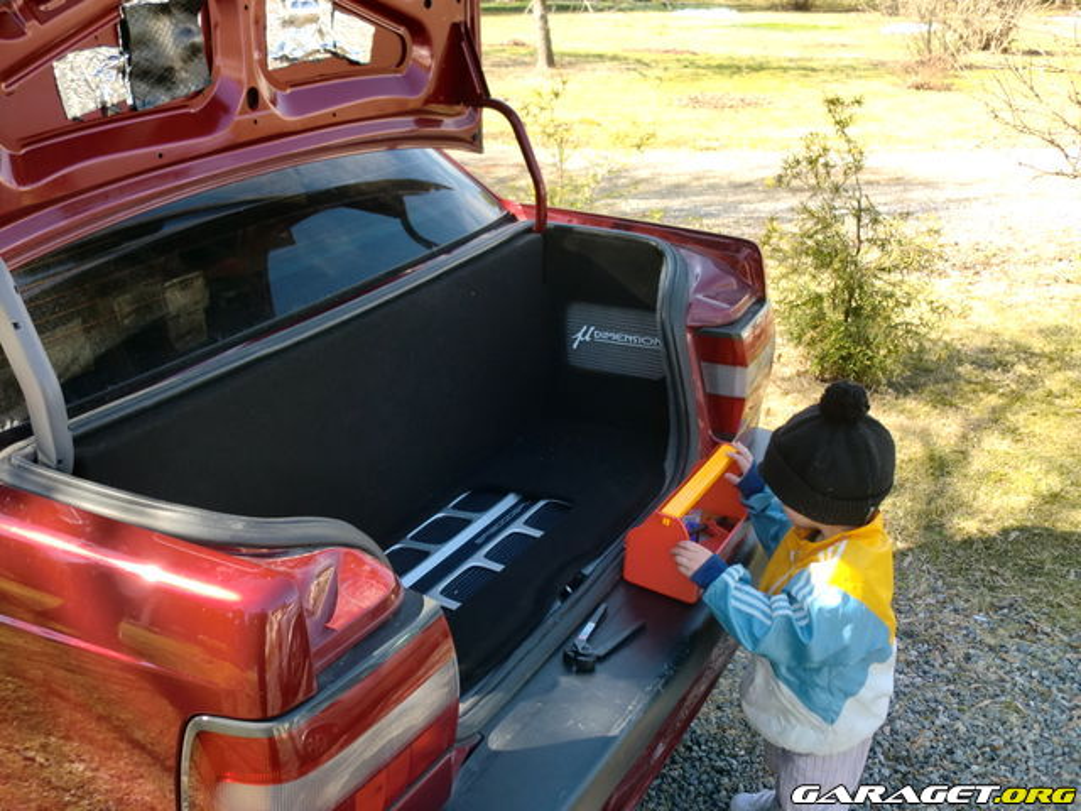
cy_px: 406
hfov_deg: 52.6
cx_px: 540
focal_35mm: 35
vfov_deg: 40.7
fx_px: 1093
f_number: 3.1
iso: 64
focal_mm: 6.3
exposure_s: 1/160
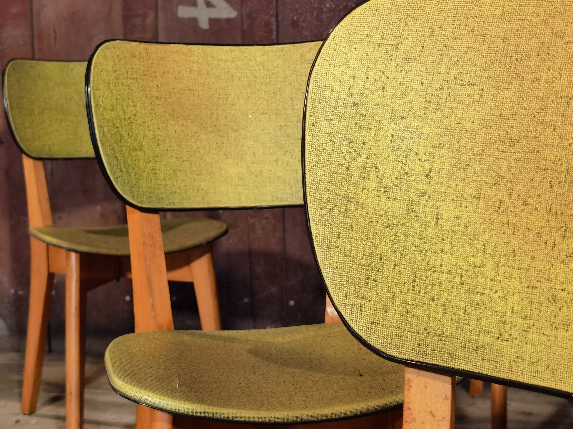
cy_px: 214
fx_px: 1093
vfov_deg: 22.3
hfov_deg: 29.4
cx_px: 286
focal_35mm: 66
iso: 320
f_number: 1.9
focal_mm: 6.71
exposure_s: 1/50
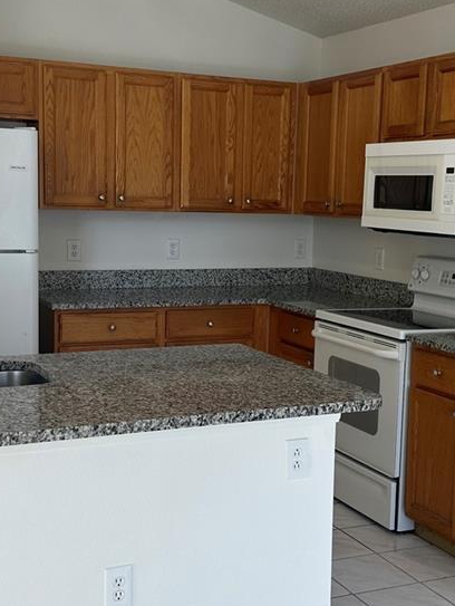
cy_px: 307
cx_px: 261
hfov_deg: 27.5
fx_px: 928
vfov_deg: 36.1
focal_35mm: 53
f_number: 1.78
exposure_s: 1/150
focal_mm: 6.86
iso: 64
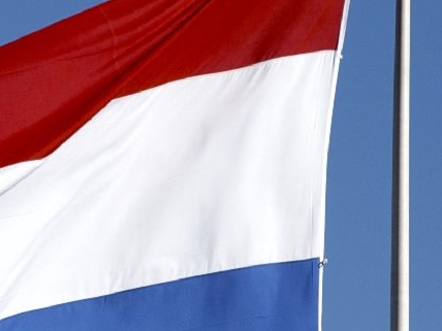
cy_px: 212
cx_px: -82
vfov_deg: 2.8
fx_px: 6729
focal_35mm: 527
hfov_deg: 3.8
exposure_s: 1/800
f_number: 8
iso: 200
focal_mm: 100
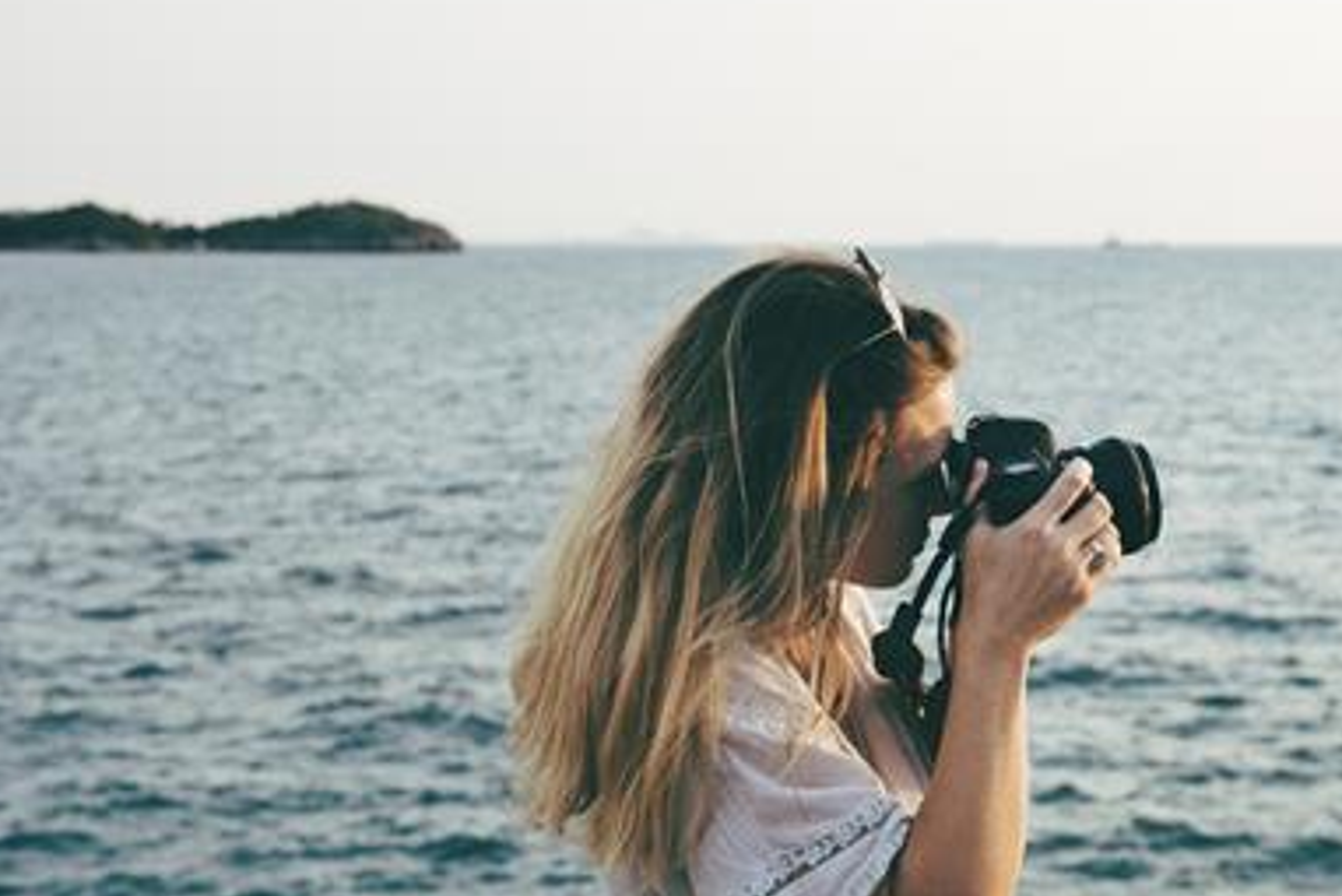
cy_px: 481
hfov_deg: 29.0
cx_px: 908
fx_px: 2573
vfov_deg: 19.7
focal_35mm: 69
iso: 200
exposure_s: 1/250
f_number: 4
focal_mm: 44
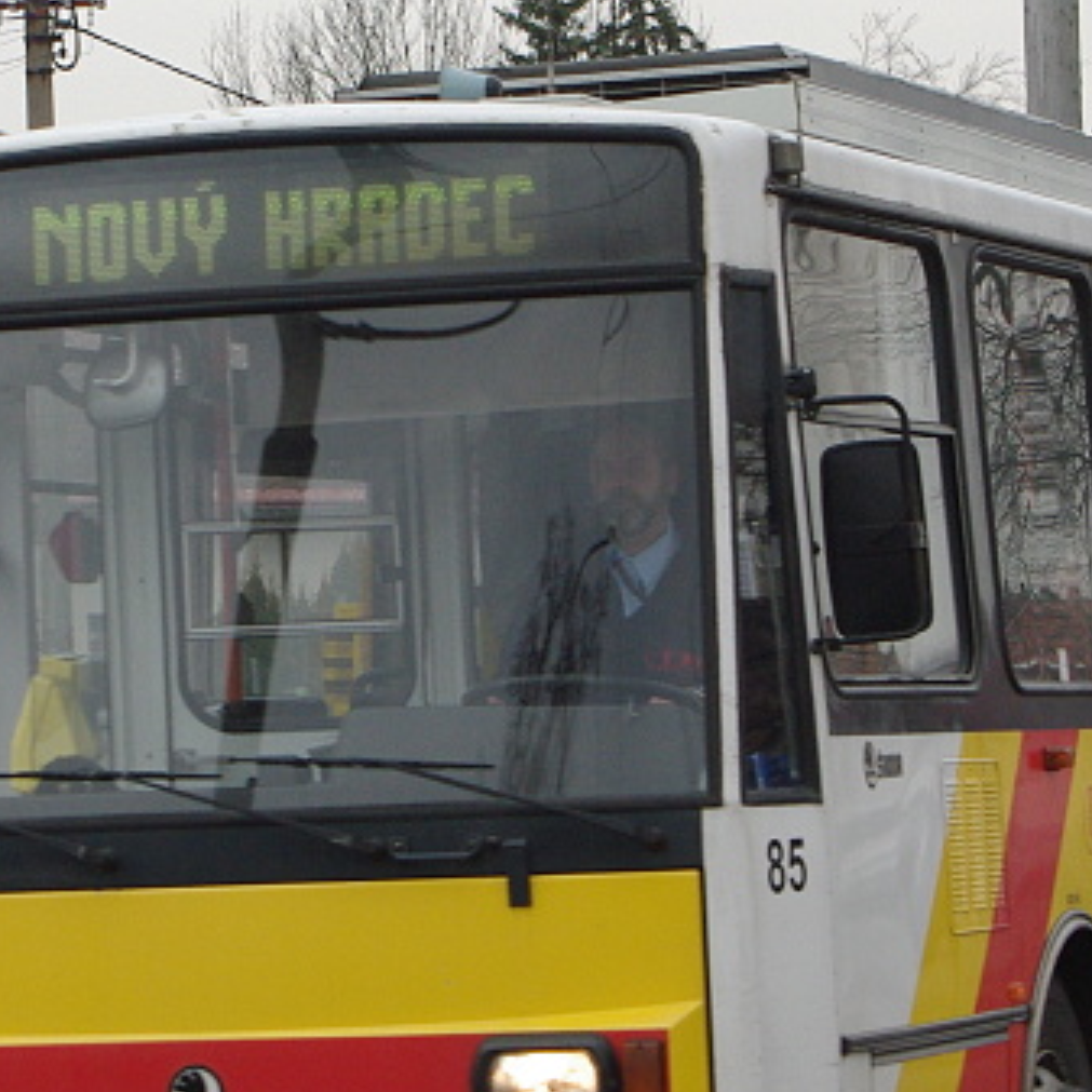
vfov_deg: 8.6
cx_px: 295
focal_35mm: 203
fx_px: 7245
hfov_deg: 8.6
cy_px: 462
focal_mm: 45
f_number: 8
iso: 400
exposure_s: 1/400
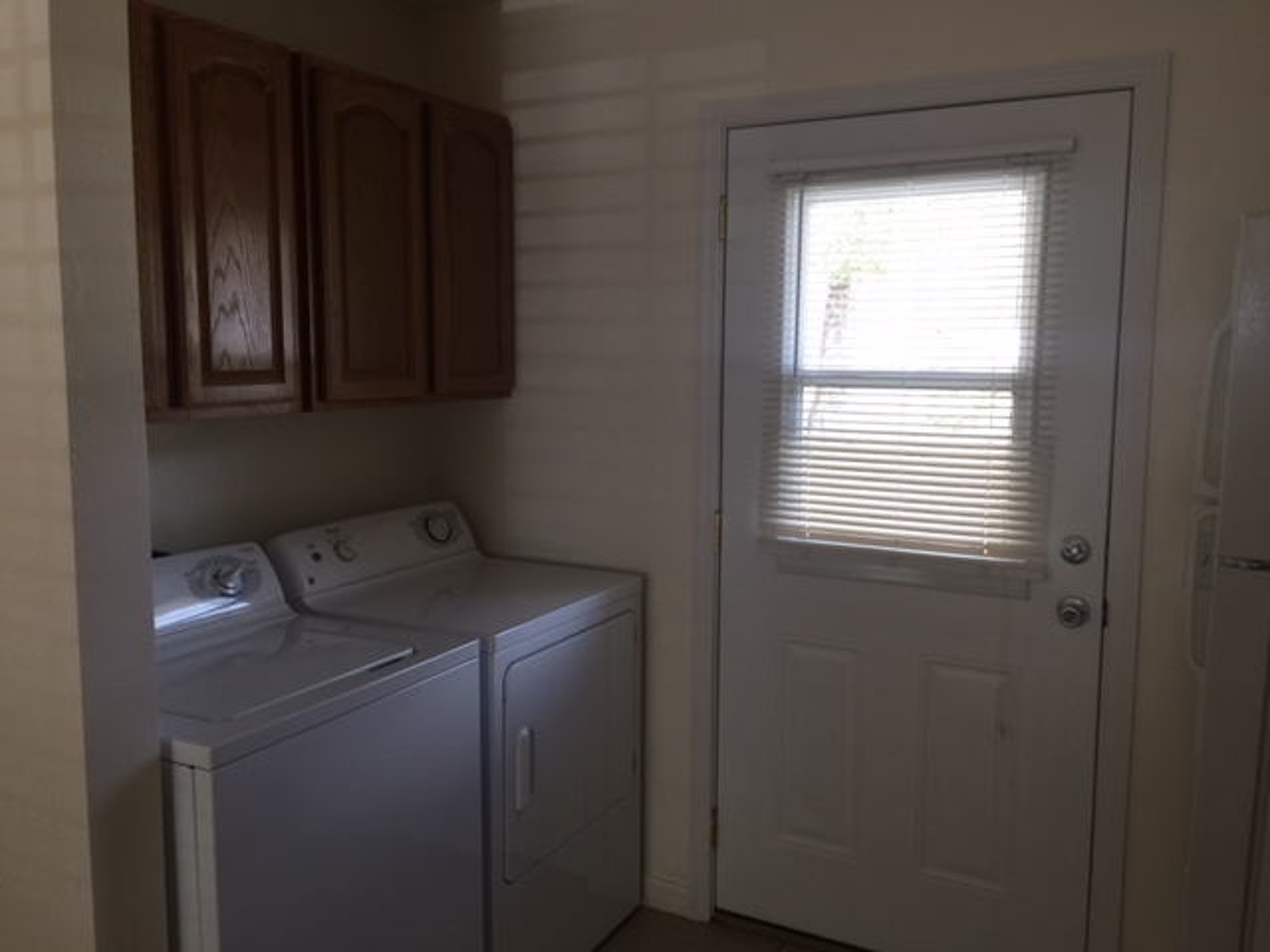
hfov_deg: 61.7
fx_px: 1064
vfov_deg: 48.2
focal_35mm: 29
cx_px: 635
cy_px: 476
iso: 32
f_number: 2.2
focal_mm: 4.15
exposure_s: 1/40
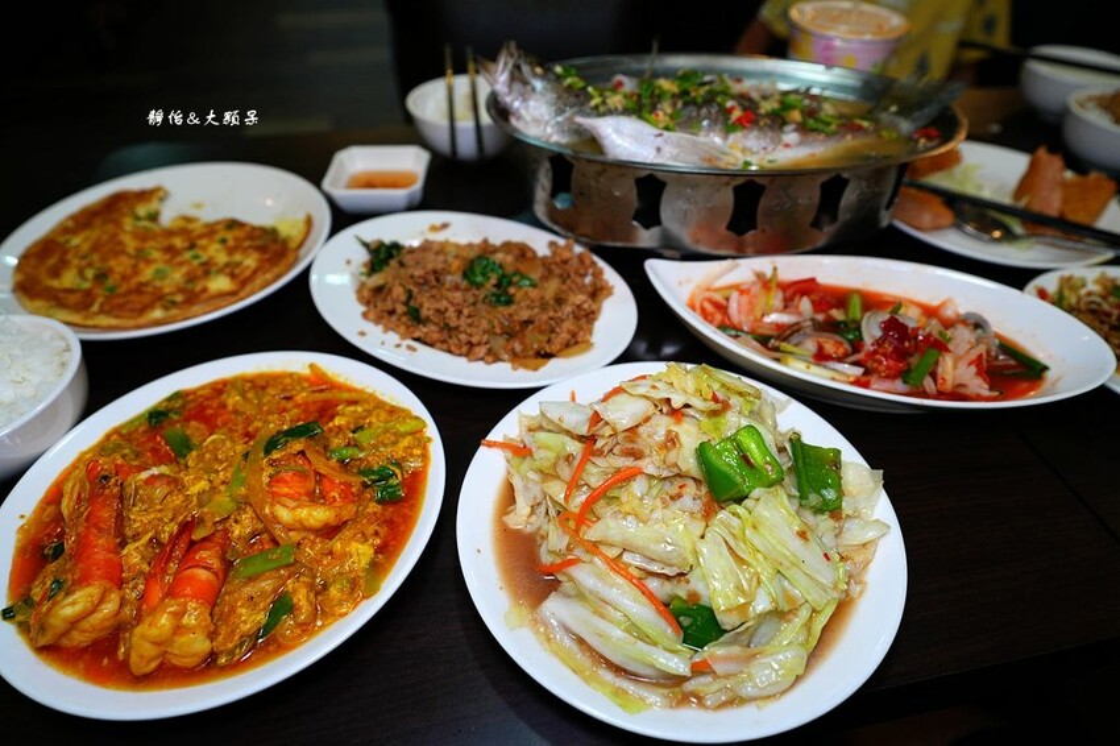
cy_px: 373
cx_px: 560
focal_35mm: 22
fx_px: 684
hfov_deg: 78.6
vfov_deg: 57.2
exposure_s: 1/50
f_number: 3.5
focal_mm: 22
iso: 160
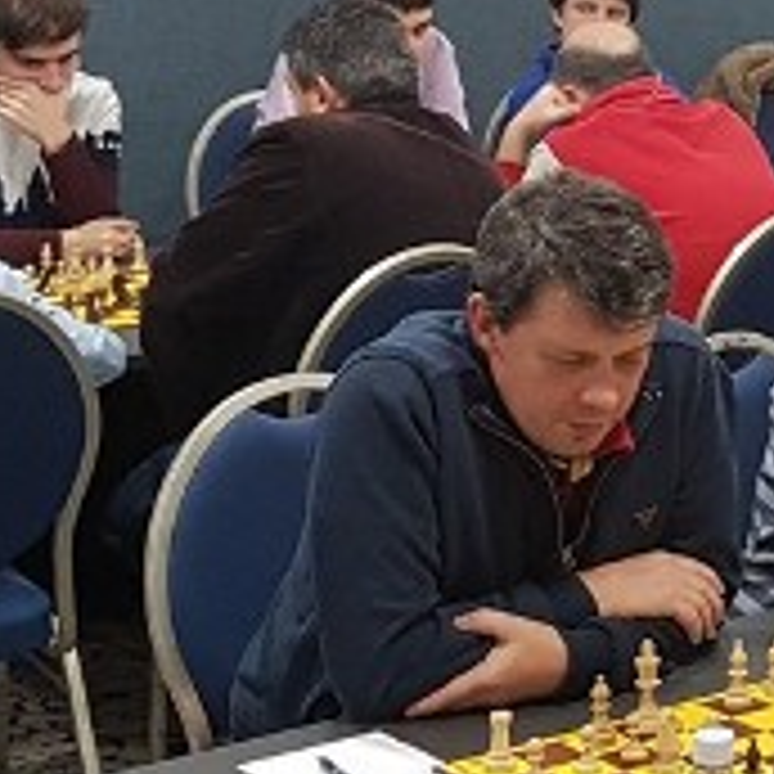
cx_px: 1094
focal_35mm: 107
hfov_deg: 15.3
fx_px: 2707
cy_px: 266
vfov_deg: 16.2
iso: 160
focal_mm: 4.2
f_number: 1.7
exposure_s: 1/25
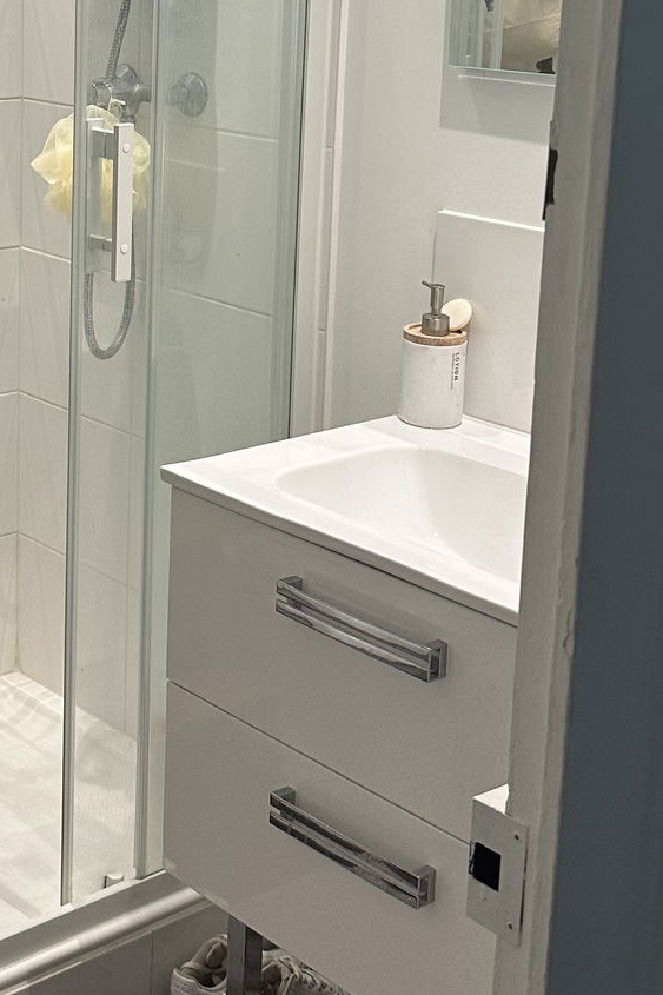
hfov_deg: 20.9
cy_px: 209
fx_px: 1741
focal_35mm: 63
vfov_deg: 31.1
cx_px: 5
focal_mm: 6.86
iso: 125
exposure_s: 1/100
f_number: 1.78
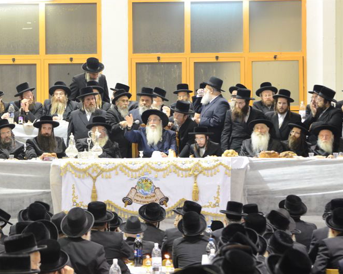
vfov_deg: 9.8
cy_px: 137
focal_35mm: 157
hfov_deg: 12.3
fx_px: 1594
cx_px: 157
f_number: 4.5
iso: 1600
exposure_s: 1/20
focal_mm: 92
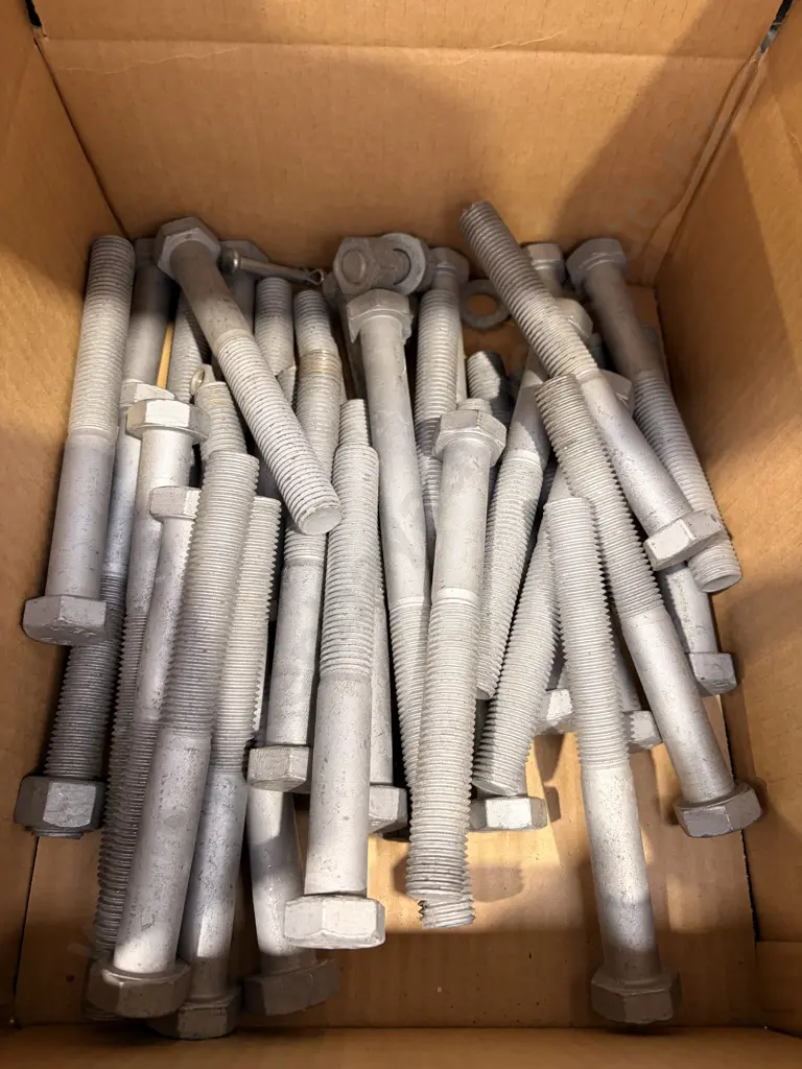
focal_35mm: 26
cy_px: 534
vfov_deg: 67.3
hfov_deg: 53.1
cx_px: 401
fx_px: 803
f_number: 1.6
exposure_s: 1/50
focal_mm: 5.96
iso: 125
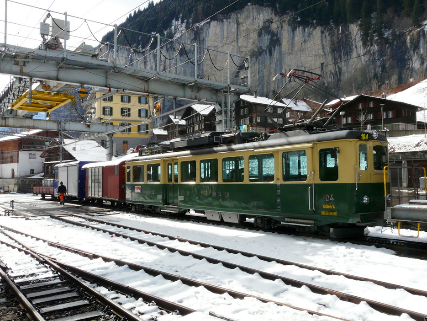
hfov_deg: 58.3
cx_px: 222
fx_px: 383
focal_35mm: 31
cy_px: 161
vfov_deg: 45.5
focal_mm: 4.7
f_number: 6.3
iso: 100
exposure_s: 1/400
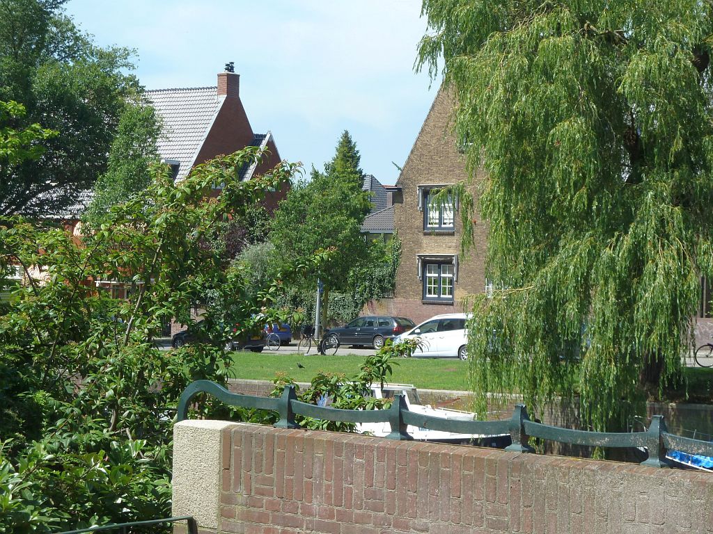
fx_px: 1854
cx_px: 356
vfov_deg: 16.4
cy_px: 267
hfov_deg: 21.8
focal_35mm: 90
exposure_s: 1/320
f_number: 4.3
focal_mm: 14.7
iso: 80
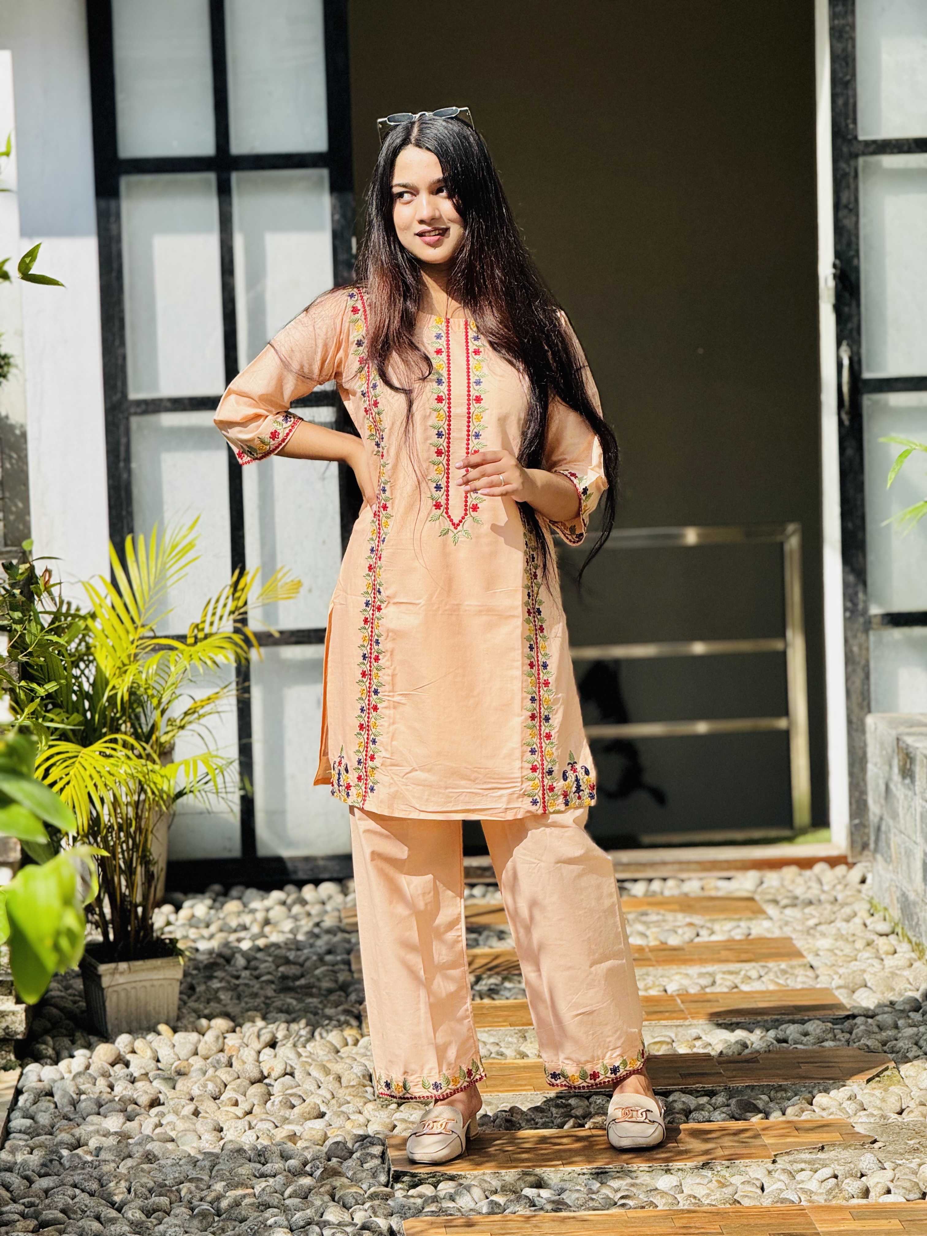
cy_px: 618
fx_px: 4285
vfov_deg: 16.4
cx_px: 464
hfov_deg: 12.3
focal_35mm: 120
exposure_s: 1/2283
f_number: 2.8
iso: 50
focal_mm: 15.66
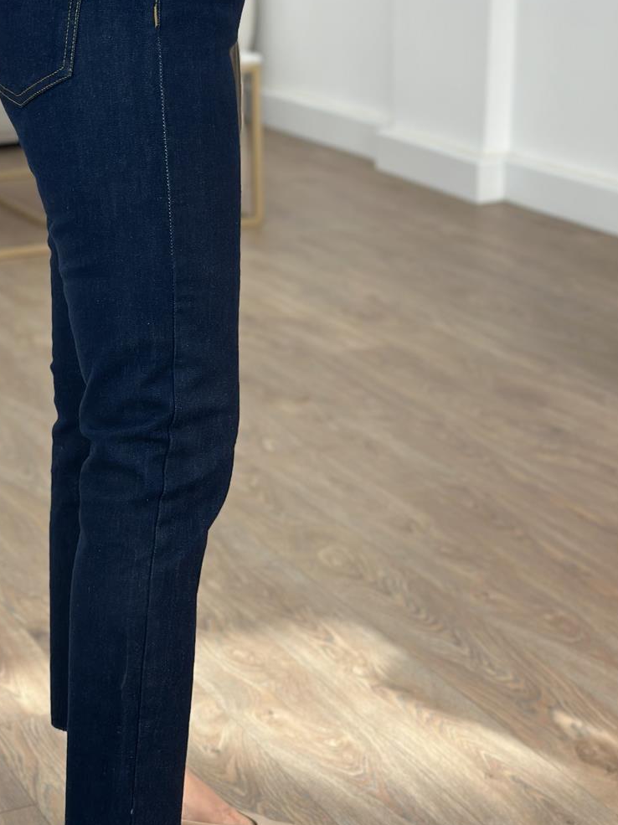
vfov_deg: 25.0
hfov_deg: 18.8
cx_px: 168
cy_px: 352
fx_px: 1858
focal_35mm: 78
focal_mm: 6.86
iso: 64
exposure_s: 1/136
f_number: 1.78
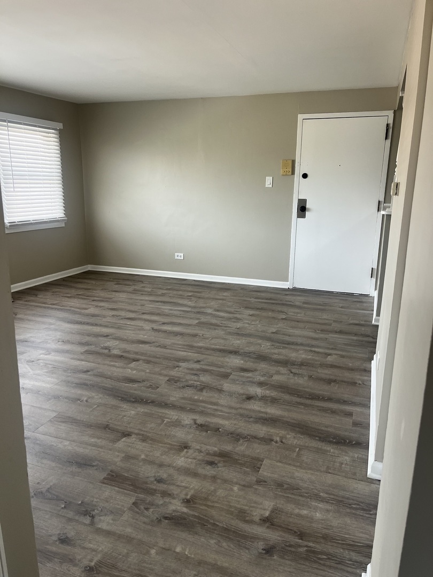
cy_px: 288
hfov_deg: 53.1
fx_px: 434
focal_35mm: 26
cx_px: 216
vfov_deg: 67.3
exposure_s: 1/120
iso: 80
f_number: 1.6
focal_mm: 5.1
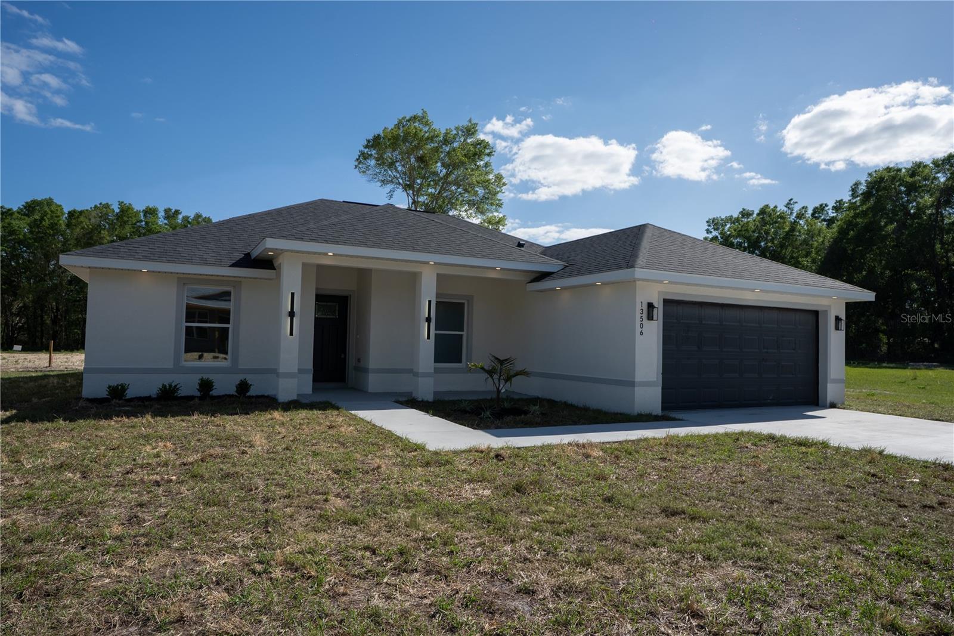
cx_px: 477
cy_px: 318
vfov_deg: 57.2
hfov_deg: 78.6
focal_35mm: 22
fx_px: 583
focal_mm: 22
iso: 640
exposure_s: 1/4000
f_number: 8
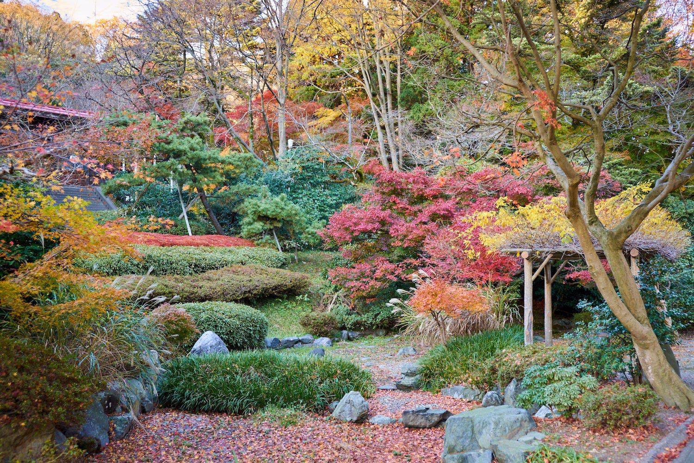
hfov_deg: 54.4
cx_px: 347
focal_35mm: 35
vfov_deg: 37.9
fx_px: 675
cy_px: 232
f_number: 2.8
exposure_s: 1/40
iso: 100
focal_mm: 35
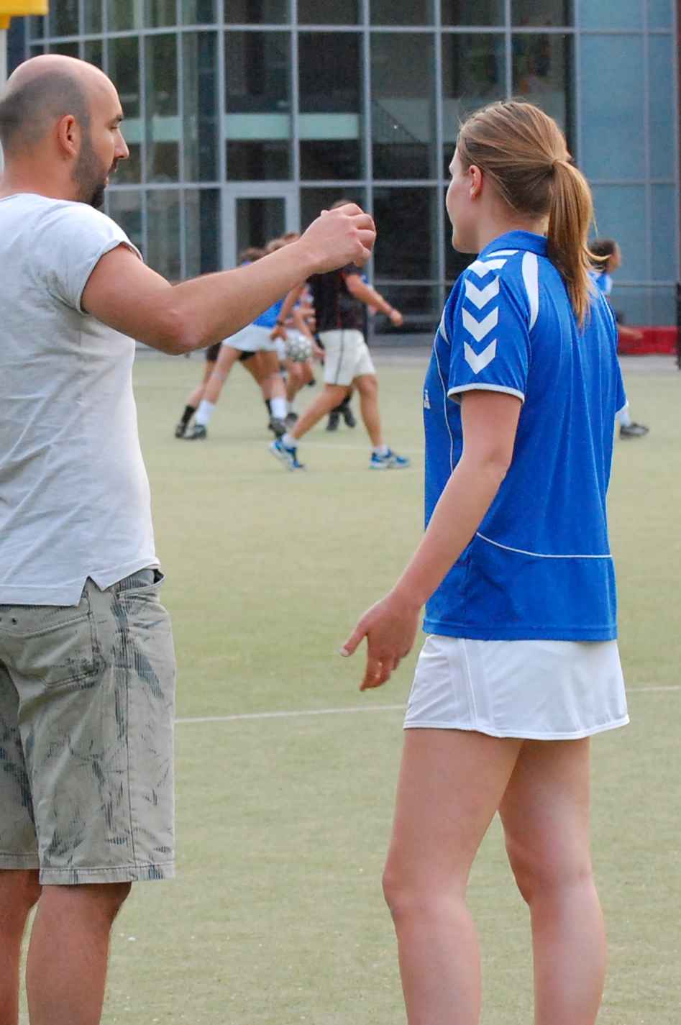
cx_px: 340
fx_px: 2346
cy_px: 512
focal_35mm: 82
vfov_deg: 24.6
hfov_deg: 16.5
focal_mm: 55
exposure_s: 1/320
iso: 1600
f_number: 7.1
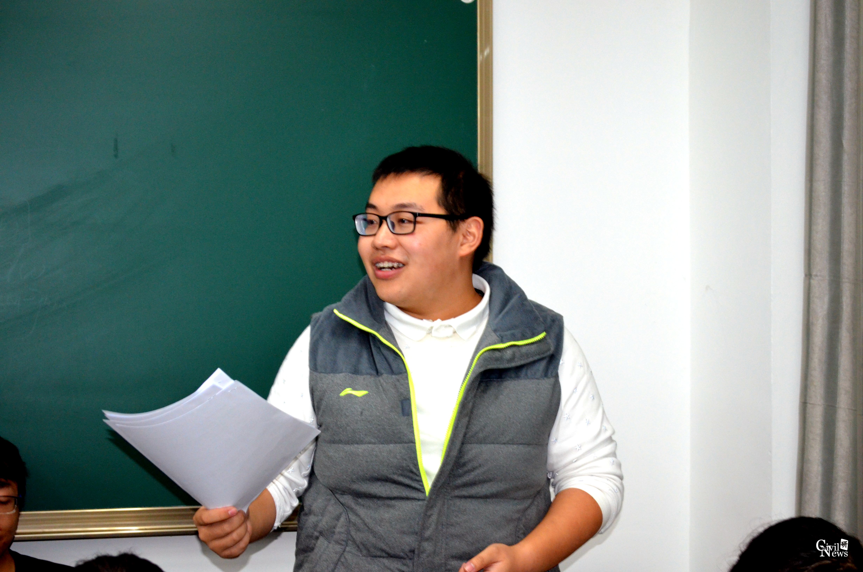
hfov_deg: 29.3
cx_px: 432
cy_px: 286
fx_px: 1651
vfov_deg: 19.6
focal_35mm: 69
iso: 2000
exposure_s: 1/60
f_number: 5.3
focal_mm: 46
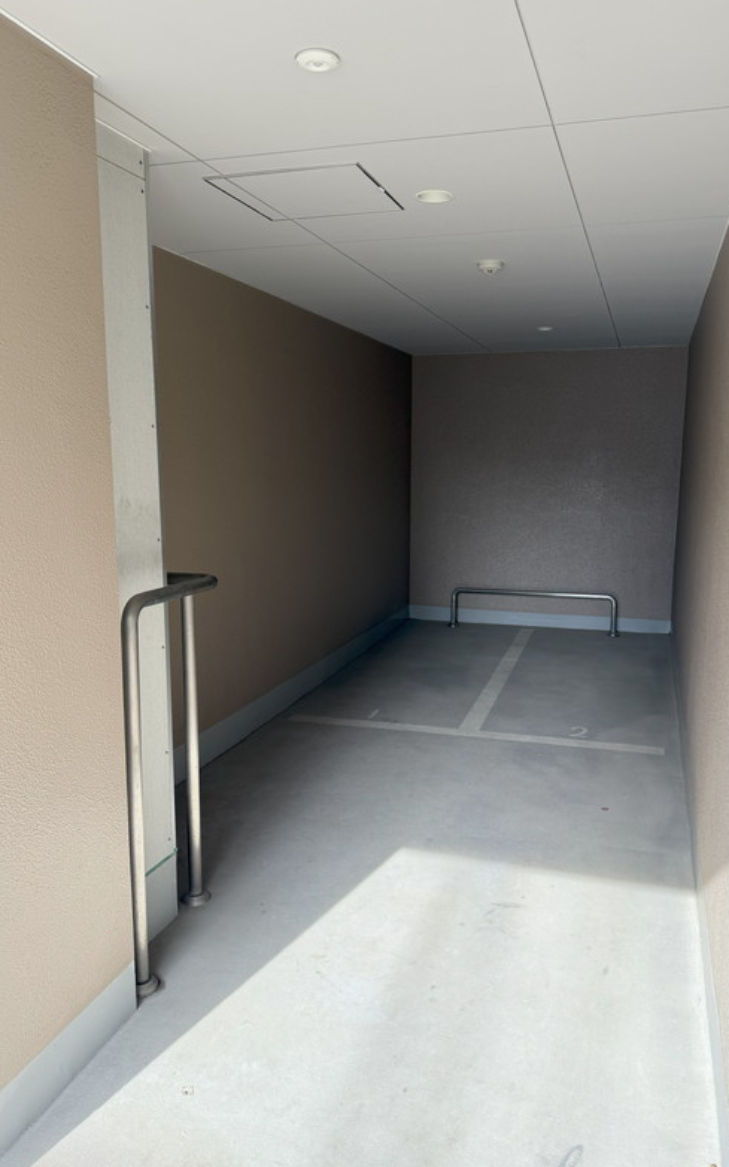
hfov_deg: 47.5
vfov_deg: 70.4
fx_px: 827
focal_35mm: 26
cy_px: 589
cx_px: 398
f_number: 1.78
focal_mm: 6.76
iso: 80
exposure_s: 1/377
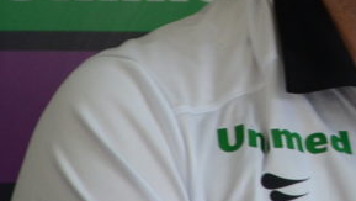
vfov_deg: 2.1
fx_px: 5382
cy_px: -33
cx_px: 439
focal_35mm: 570
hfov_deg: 3.8
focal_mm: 105
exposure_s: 1/60
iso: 1000
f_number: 5.6
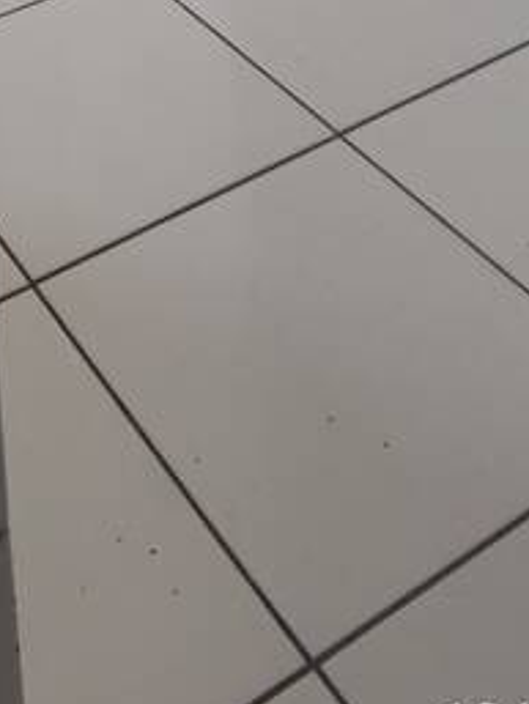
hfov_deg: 22.0
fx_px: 1283
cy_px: -652
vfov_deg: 19.7
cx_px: -62
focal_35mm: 63
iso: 58
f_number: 2.2
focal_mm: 1.65
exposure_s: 1/120
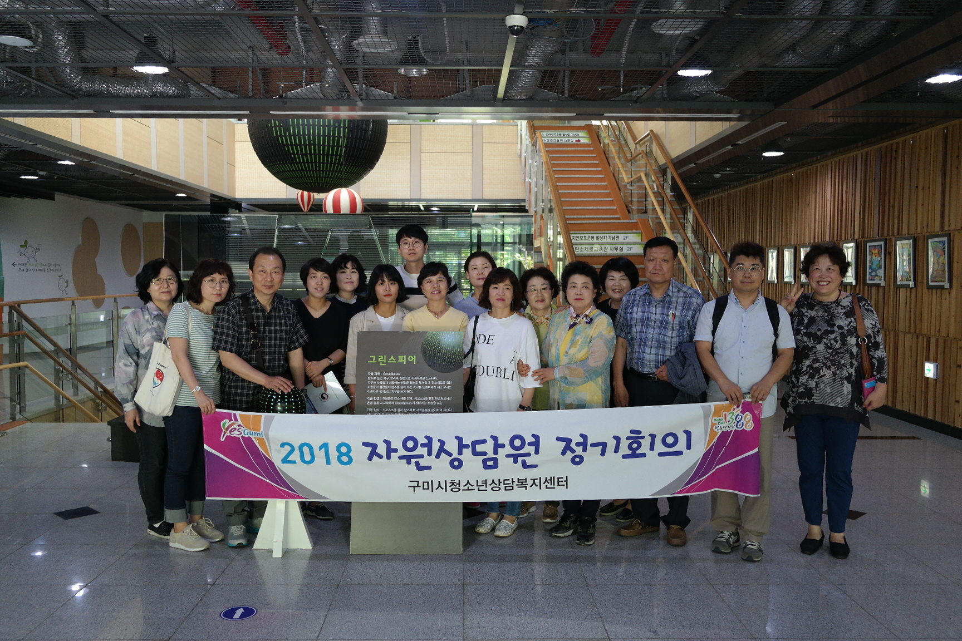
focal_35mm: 30
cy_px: 320
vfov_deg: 43.6
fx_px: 802
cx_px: 481
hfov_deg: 61.9
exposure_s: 1/40
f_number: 3.5
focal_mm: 20
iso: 400
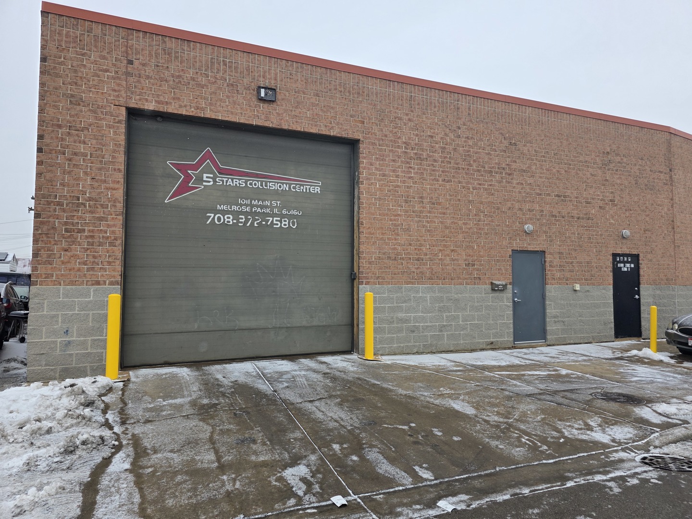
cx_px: 346
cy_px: 260
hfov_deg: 73.9
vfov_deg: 58.9
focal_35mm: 23
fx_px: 460
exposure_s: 1/359
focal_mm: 6.3
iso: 50
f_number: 1.7
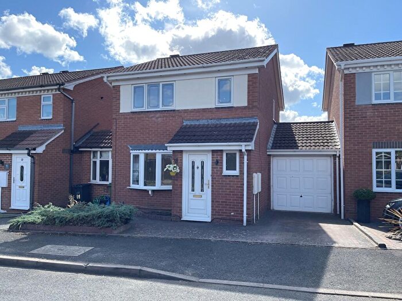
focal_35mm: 25
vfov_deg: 54.9
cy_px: 150
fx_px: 290
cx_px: 201
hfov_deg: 69.4
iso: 32
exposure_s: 1/1475
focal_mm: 5.1
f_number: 1.6
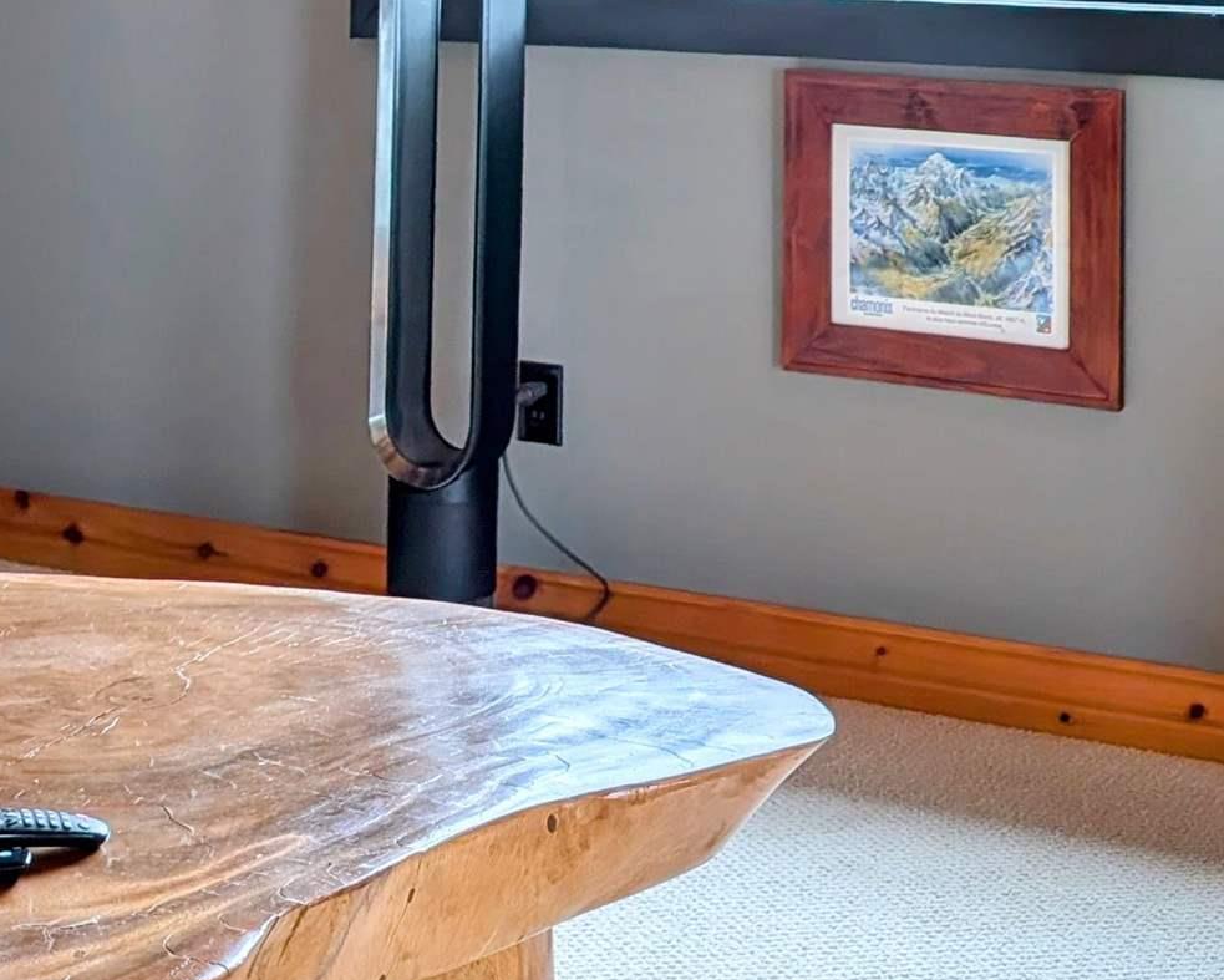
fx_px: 2645
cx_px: 779
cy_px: -141
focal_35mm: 73
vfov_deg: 19.9
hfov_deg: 26.0
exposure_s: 1/154
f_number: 1.68
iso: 25
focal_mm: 6.9
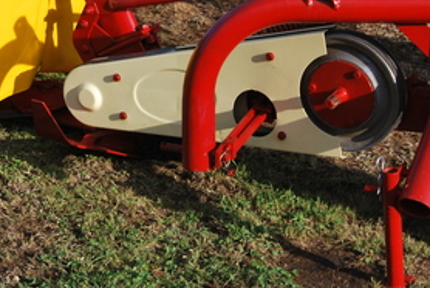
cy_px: -14
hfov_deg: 17.8
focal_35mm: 114
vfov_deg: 11.9
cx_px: 79
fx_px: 1363
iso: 100
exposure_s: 1/250
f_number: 8
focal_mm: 32
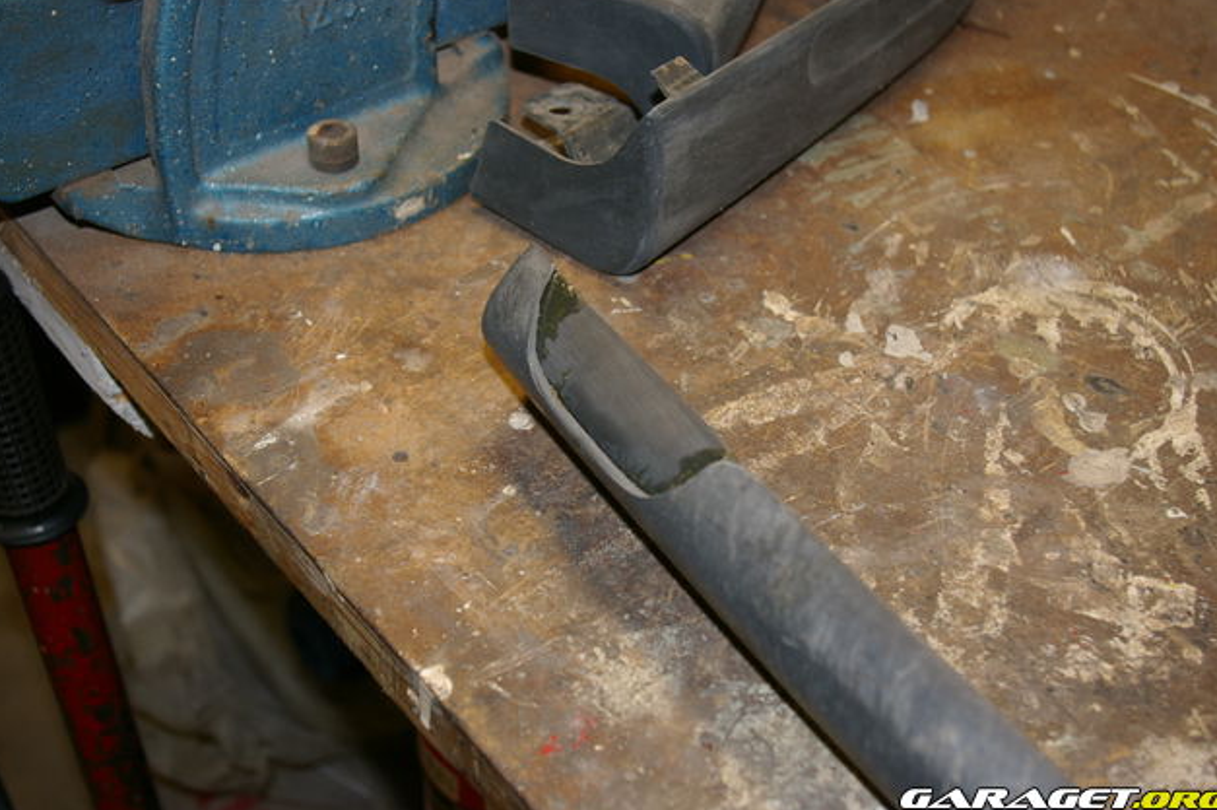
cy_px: 404
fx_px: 1689
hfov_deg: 39.6
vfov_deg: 27.0
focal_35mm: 50
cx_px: 611
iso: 200
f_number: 4
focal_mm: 33
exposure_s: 1/45
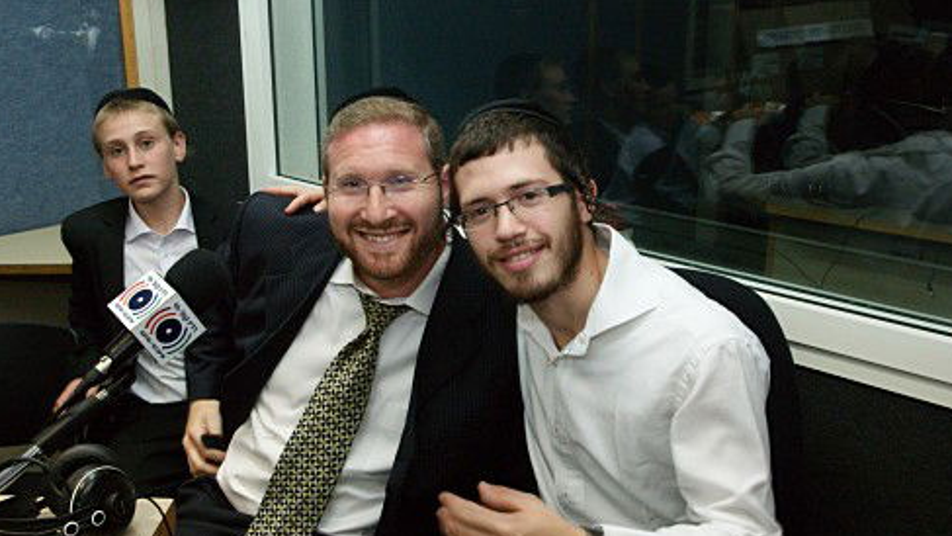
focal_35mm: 38
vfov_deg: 31.2
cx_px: 440
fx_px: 959
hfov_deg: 52.7
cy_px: 271
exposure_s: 1/60
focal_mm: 22
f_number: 5.6
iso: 400
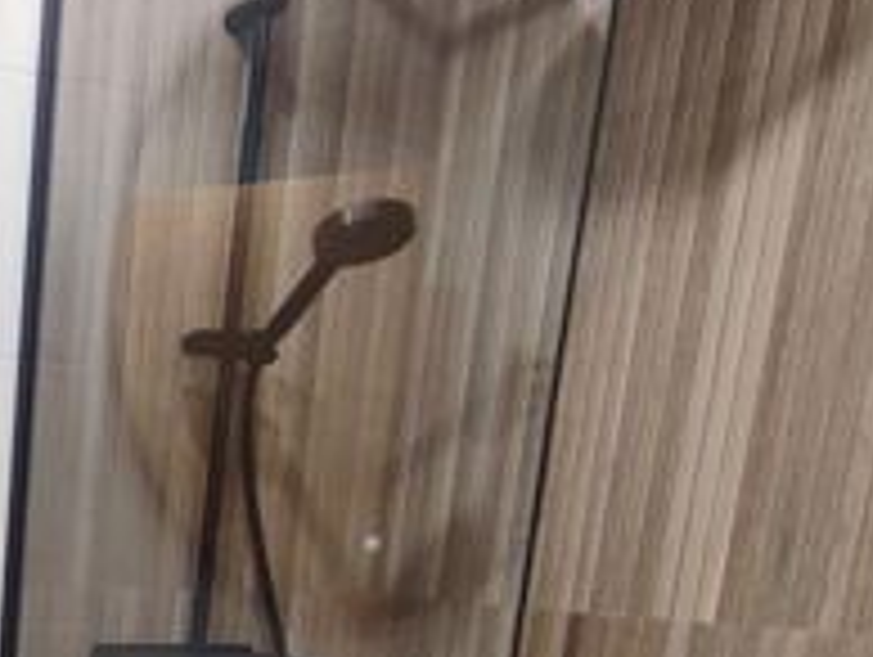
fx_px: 1465
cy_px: 871
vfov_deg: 22.4
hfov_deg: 28.2
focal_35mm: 58
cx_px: -223
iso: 393
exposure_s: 1/50
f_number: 2.2
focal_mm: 1.65
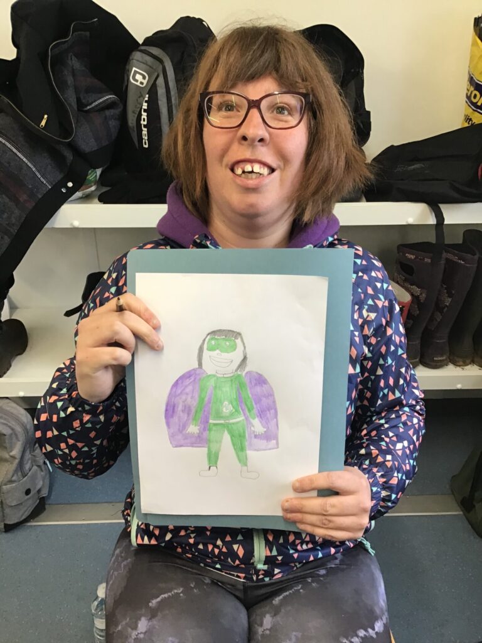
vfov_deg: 58.4
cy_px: 322
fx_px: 576
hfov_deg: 45.4
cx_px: 241
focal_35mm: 31
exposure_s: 1/33
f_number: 2.4
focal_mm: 3.3
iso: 80
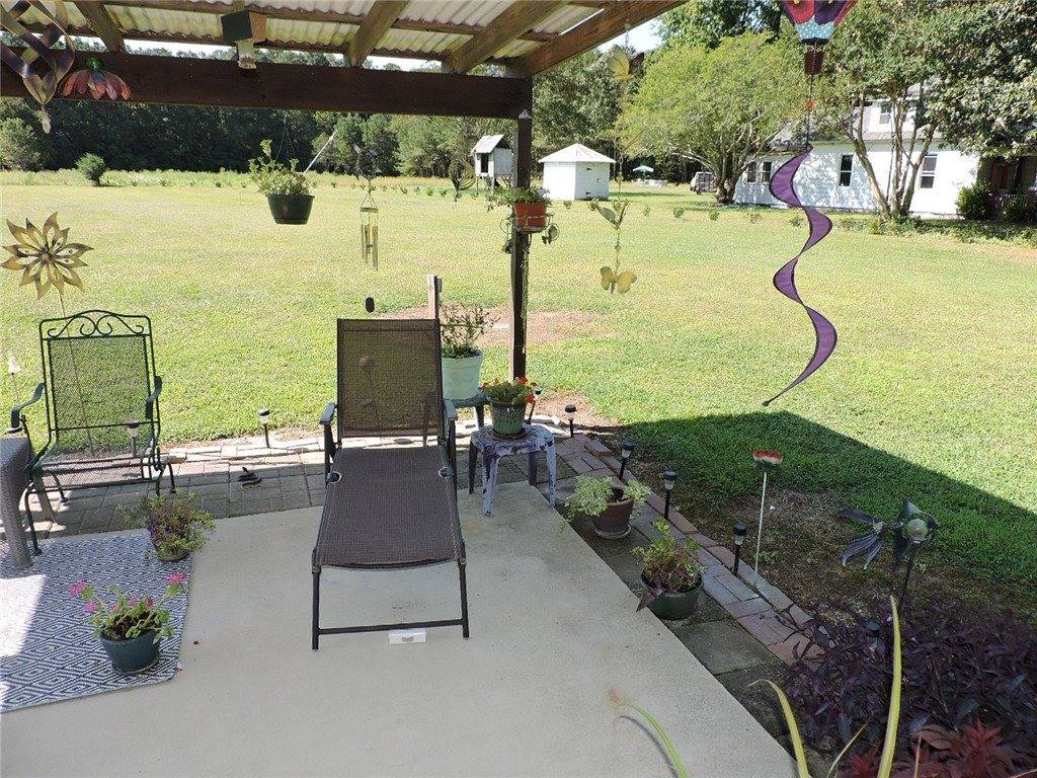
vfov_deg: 56.8
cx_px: 518
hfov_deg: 71.6
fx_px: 719
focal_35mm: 24
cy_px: 389
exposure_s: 1/400
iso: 100
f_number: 3
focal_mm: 4.3
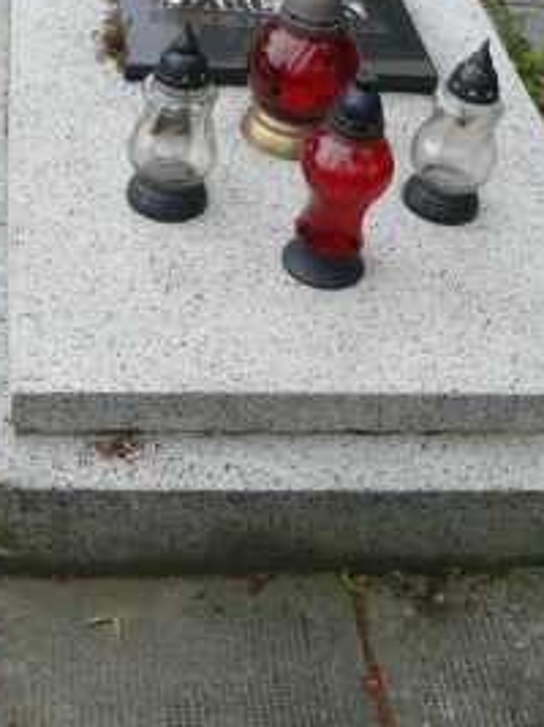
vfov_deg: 30.2
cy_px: 182
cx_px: 280
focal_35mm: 63
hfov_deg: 23.3
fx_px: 1321
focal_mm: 7.4
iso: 100
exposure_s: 1/160
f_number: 4
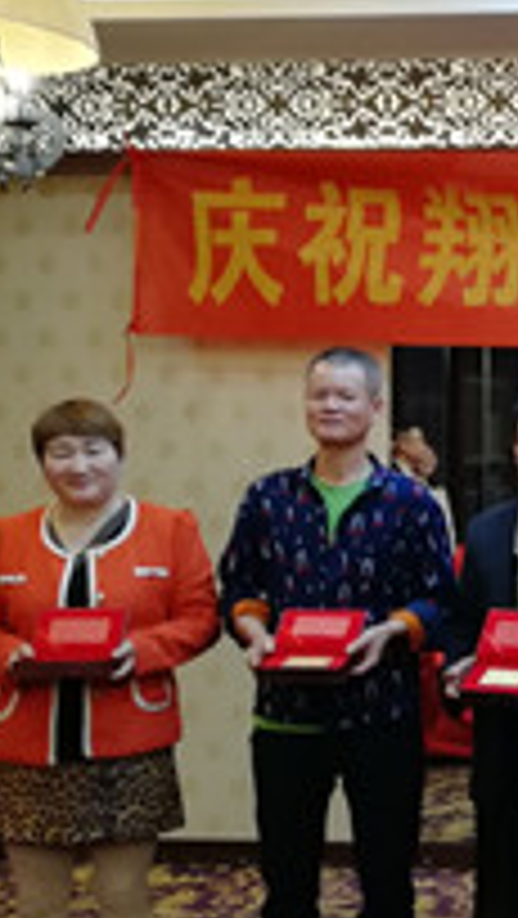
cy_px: 434
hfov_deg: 14.2
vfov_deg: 29.3
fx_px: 1755
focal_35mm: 72
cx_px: 1027
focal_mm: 3.83
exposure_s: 1/33.3
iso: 160
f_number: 1.8
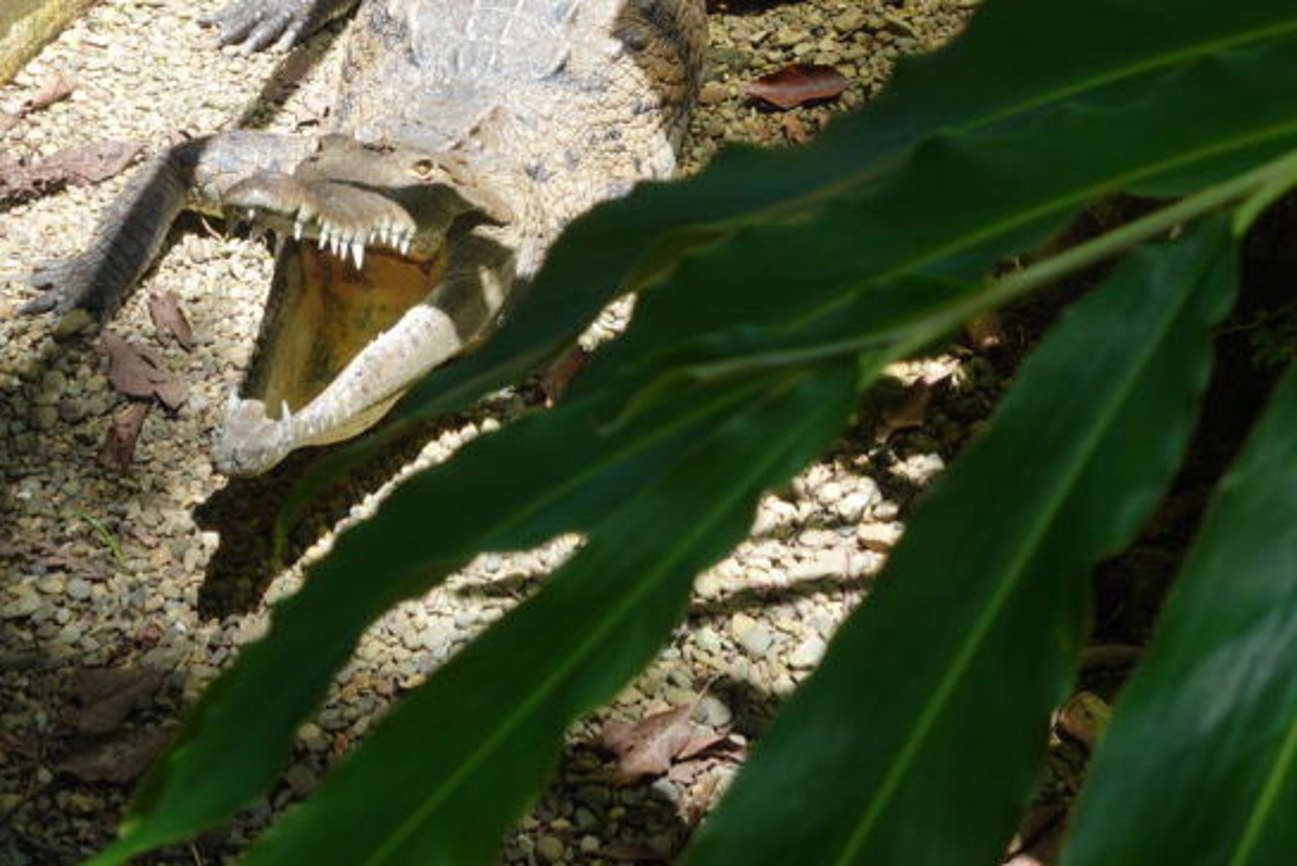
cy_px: 127
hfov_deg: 22.1
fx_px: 3316
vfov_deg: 14.8
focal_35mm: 92
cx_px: 478
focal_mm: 18.59
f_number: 5.6
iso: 125
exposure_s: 1/125
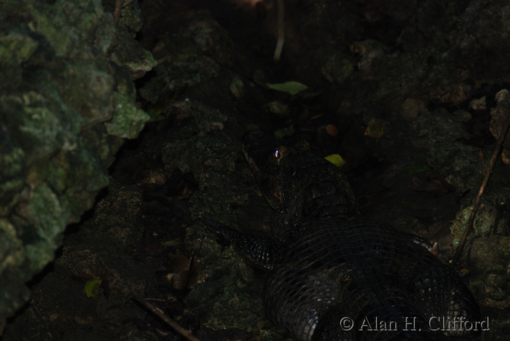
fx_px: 4253
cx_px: 255
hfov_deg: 6.9
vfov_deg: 4.6
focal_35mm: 300
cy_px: 170
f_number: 5.6
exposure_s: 1/60
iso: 400
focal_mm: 200
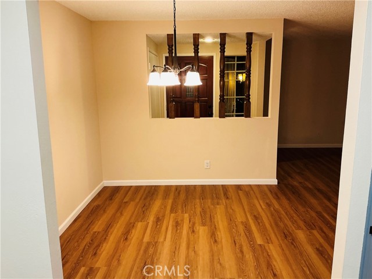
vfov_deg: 48.2
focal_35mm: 29
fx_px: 312
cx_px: 186
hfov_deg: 61.7
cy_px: 140
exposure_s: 1/60
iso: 80
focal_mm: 3
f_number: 1.8
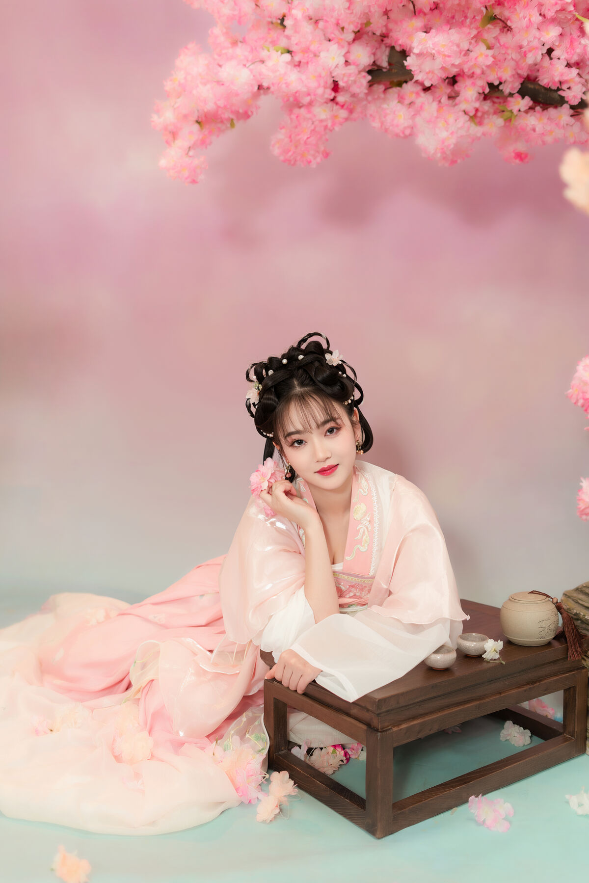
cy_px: 442
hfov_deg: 27.0
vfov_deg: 39.6
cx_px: 294
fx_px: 1227
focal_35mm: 50
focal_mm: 50
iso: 100
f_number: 2.2
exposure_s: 1/100
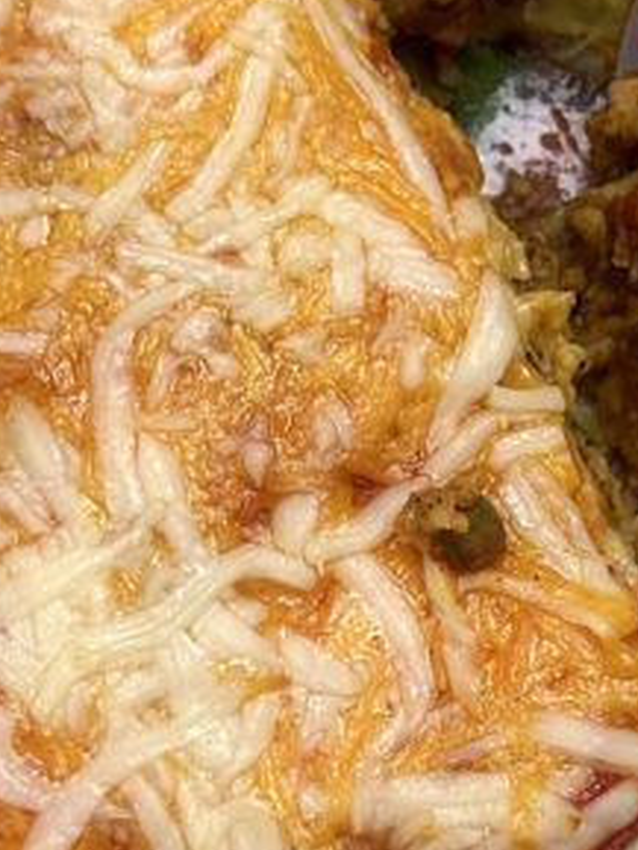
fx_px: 2087
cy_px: 591
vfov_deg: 22.9
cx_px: 423
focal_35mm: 85
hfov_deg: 17.3
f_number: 1.78
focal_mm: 6.86
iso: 250
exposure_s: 1/60
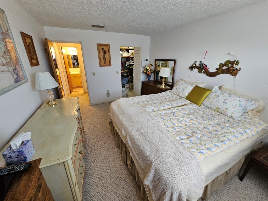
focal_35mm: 13
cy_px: 100
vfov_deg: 89.9
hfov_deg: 106.2
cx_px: 134
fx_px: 101
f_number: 2.2
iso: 320
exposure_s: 1/60
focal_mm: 2.2
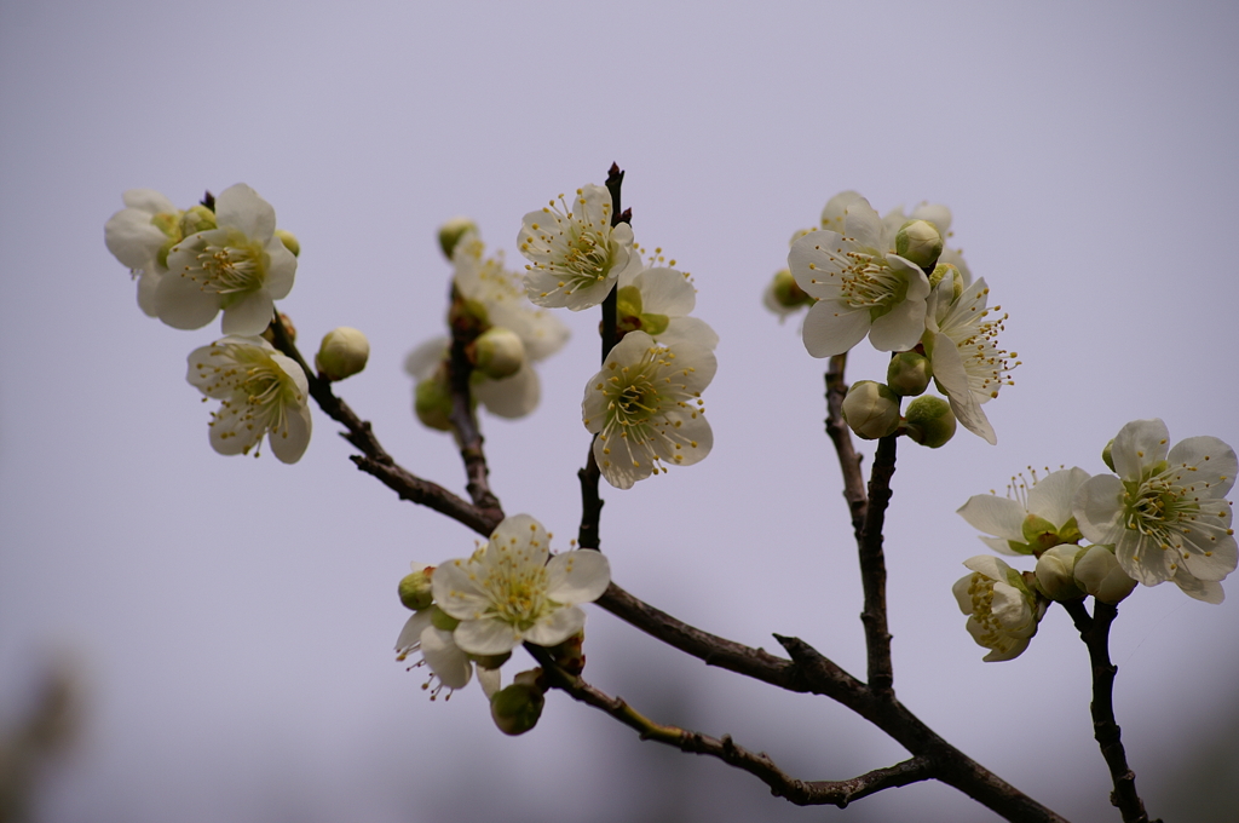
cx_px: 620
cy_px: 412
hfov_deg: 13.7
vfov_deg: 9.1
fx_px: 5156
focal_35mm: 150
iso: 100
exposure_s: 1/1250
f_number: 5.6
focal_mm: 100
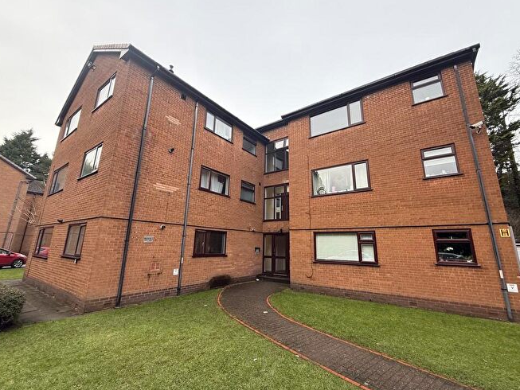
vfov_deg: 81.8
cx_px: 267
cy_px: 192
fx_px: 225
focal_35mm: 15
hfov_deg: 98.1
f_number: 2.2
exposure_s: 1/125
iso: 64
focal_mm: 2.22
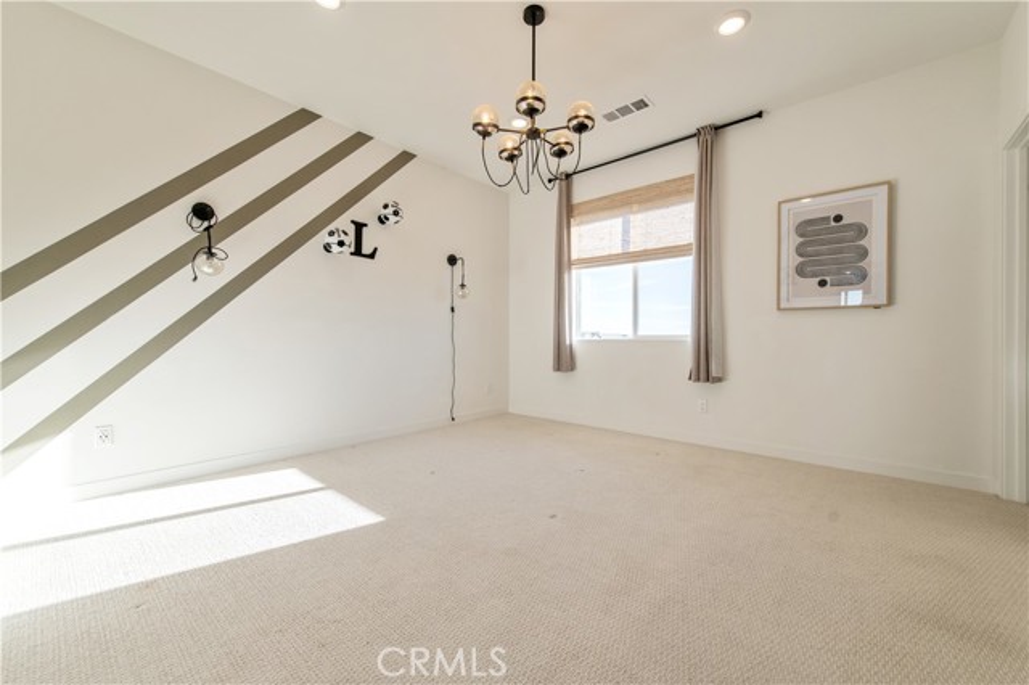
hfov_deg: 104.3
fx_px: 400
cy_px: 342
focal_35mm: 14
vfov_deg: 81.1
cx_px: 514
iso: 160
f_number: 5.6
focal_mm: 14
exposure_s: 1/250
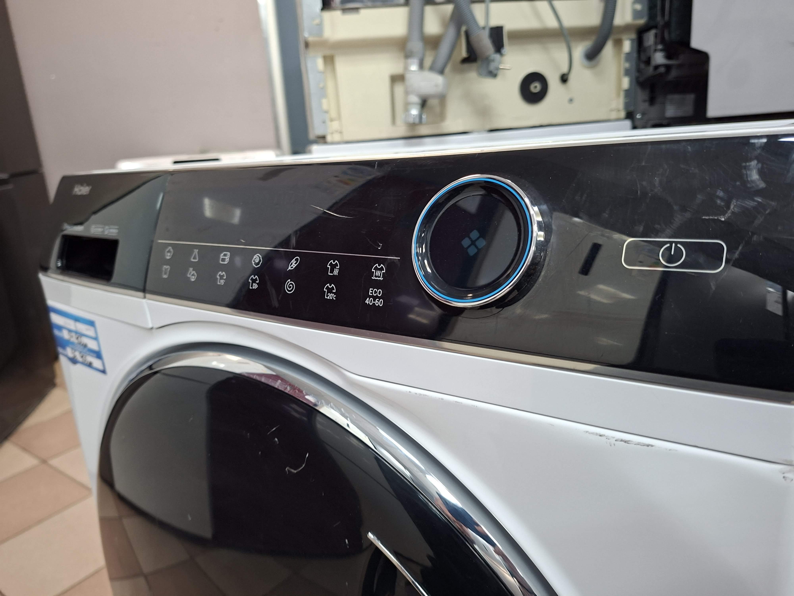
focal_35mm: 23
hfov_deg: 73.9
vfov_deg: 58.9
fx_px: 528
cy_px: 298
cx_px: 397
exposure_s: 1/33
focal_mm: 5.54
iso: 250
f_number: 1.8
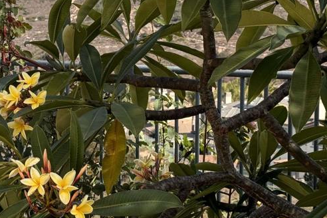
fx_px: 945
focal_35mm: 104
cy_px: 100
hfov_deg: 19.4
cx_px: 51
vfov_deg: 13.2
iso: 64
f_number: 1.78
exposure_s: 1/2252
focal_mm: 6.76
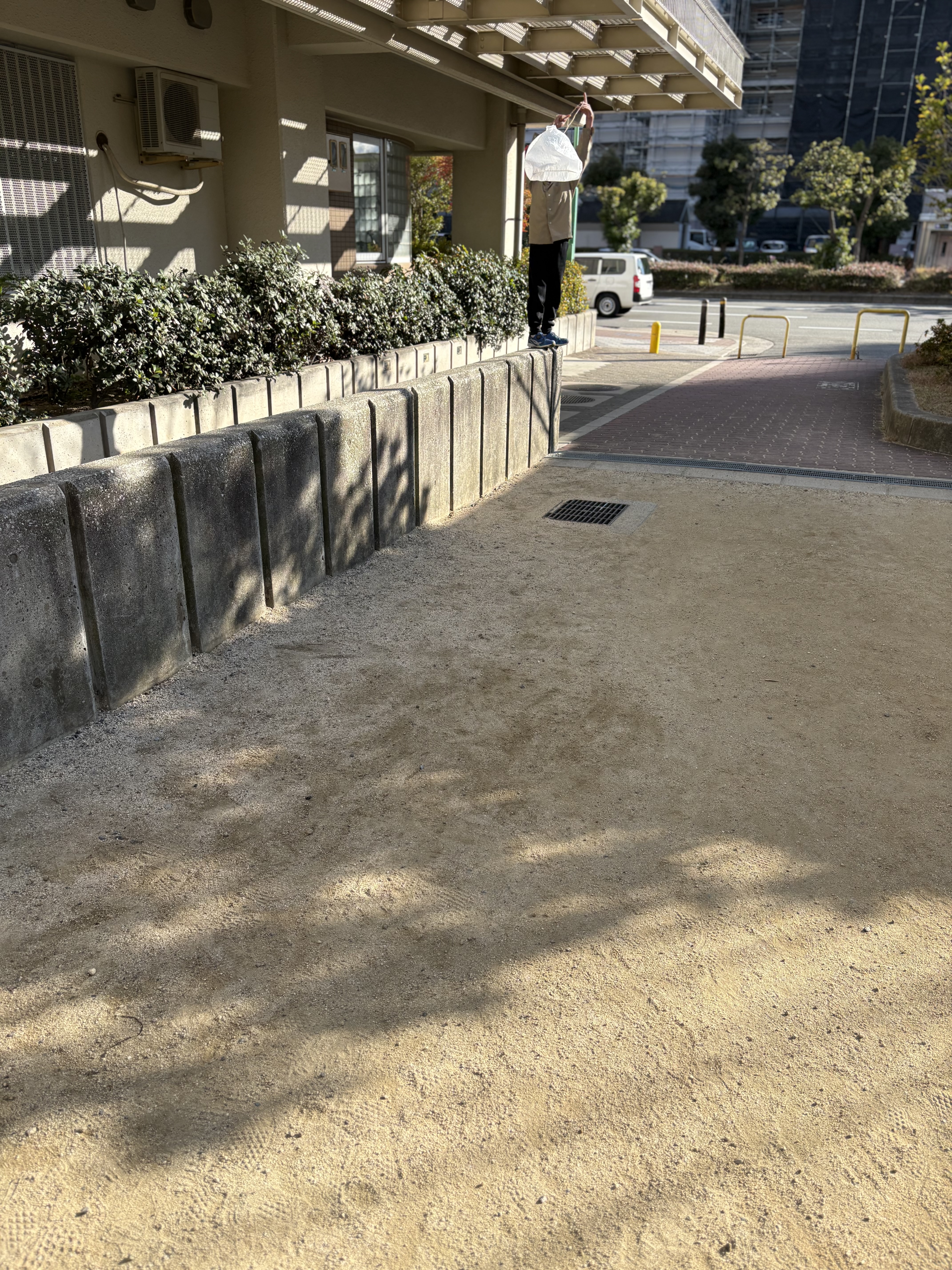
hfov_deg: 53.1
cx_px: 476
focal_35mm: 26
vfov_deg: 67.3
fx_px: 953
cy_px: 635
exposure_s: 1/1420
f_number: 1.6
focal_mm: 5.96
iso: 50
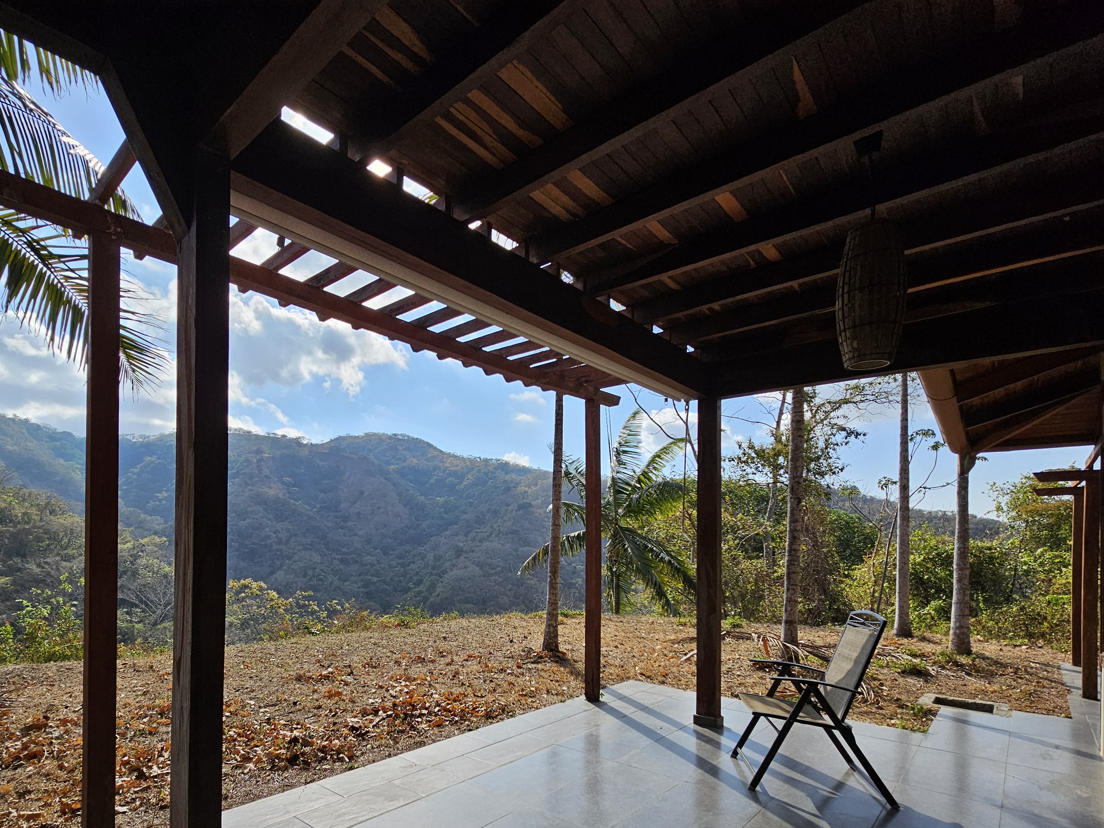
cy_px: 538
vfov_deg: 72.9
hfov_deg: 90.2
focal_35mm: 17
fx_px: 542
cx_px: 461
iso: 50
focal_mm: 2.2
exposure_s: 1/2082
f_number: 2.2
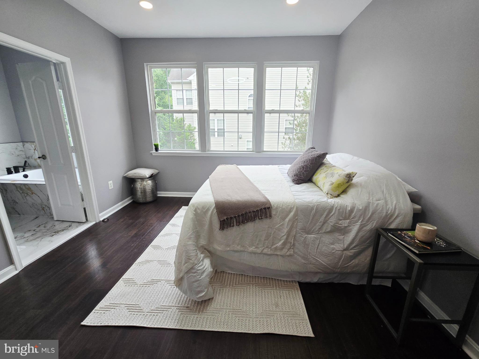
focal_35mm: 13
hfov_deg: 106.2
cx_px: 240
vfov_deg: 89.9
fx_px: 180
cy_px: 180
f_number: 2.2
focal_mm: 2.2
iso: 80
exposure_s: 1/60.2
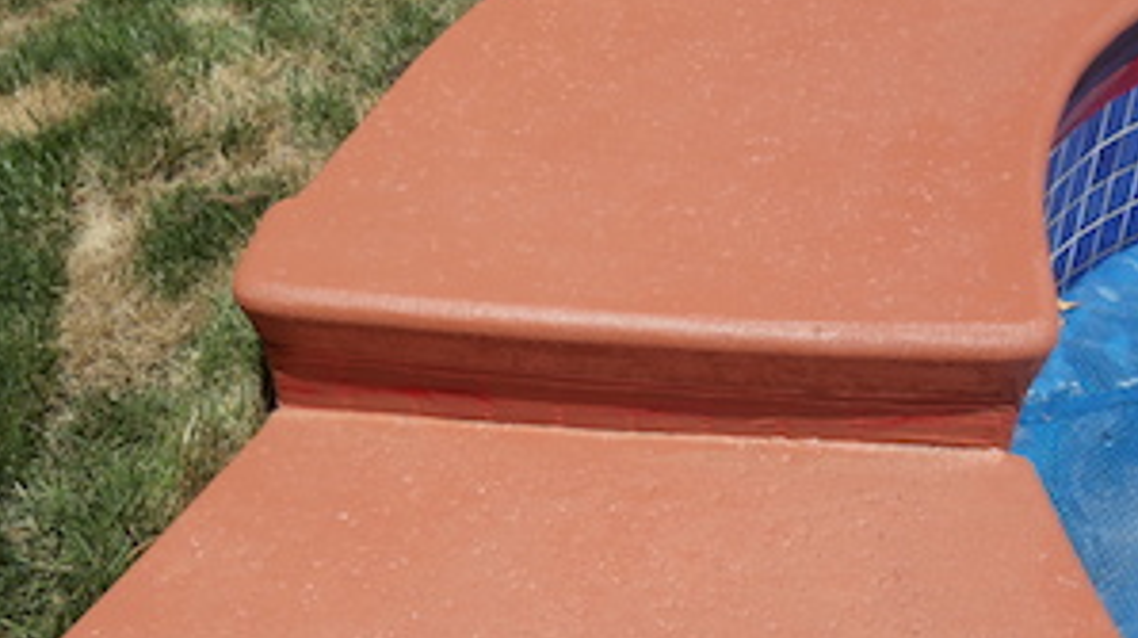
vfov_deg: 20.5
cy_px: 493
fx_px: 1749
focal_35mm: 58
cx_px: 607
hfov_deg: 36.0
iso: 100
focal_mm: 6
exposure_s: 1/500
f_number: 7.1
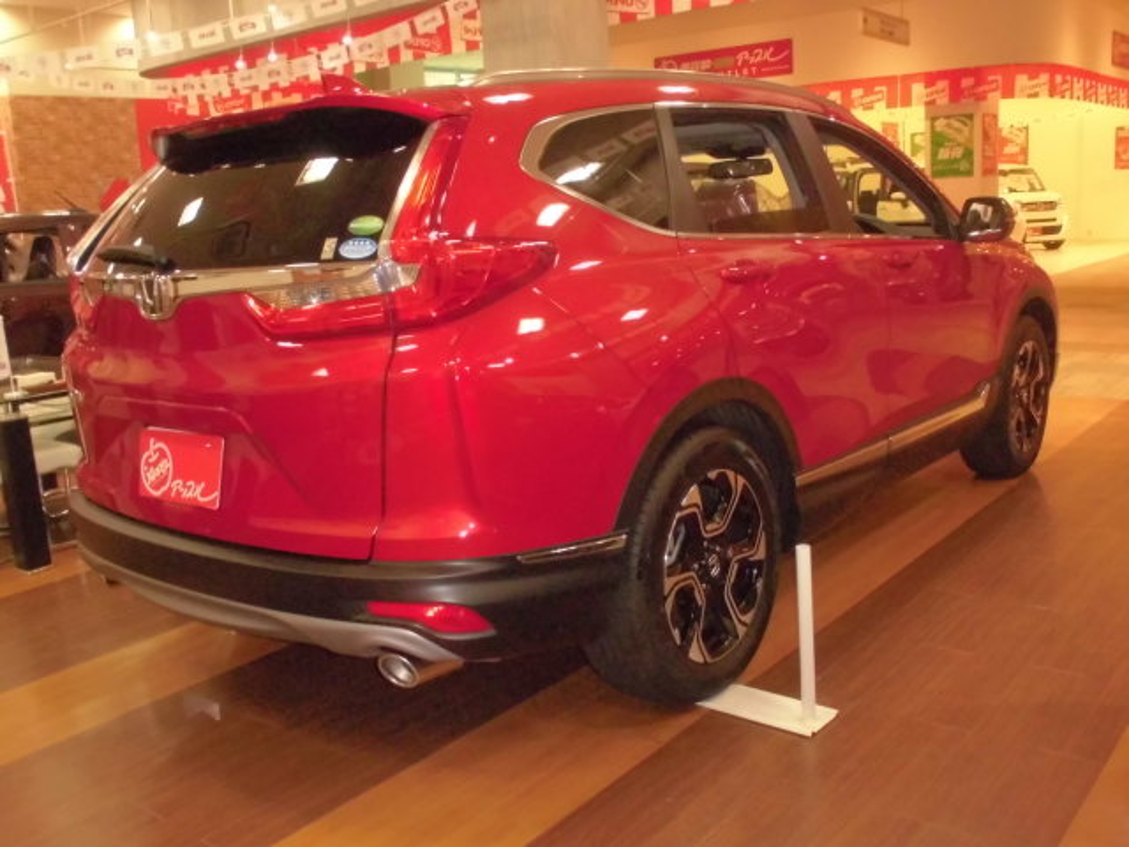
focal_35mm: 34
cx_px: 564
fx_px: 1109
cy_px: 424
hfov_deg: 54.0
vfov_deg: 41.8
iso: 400
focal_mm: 6.1
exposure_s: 1/60
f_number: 4
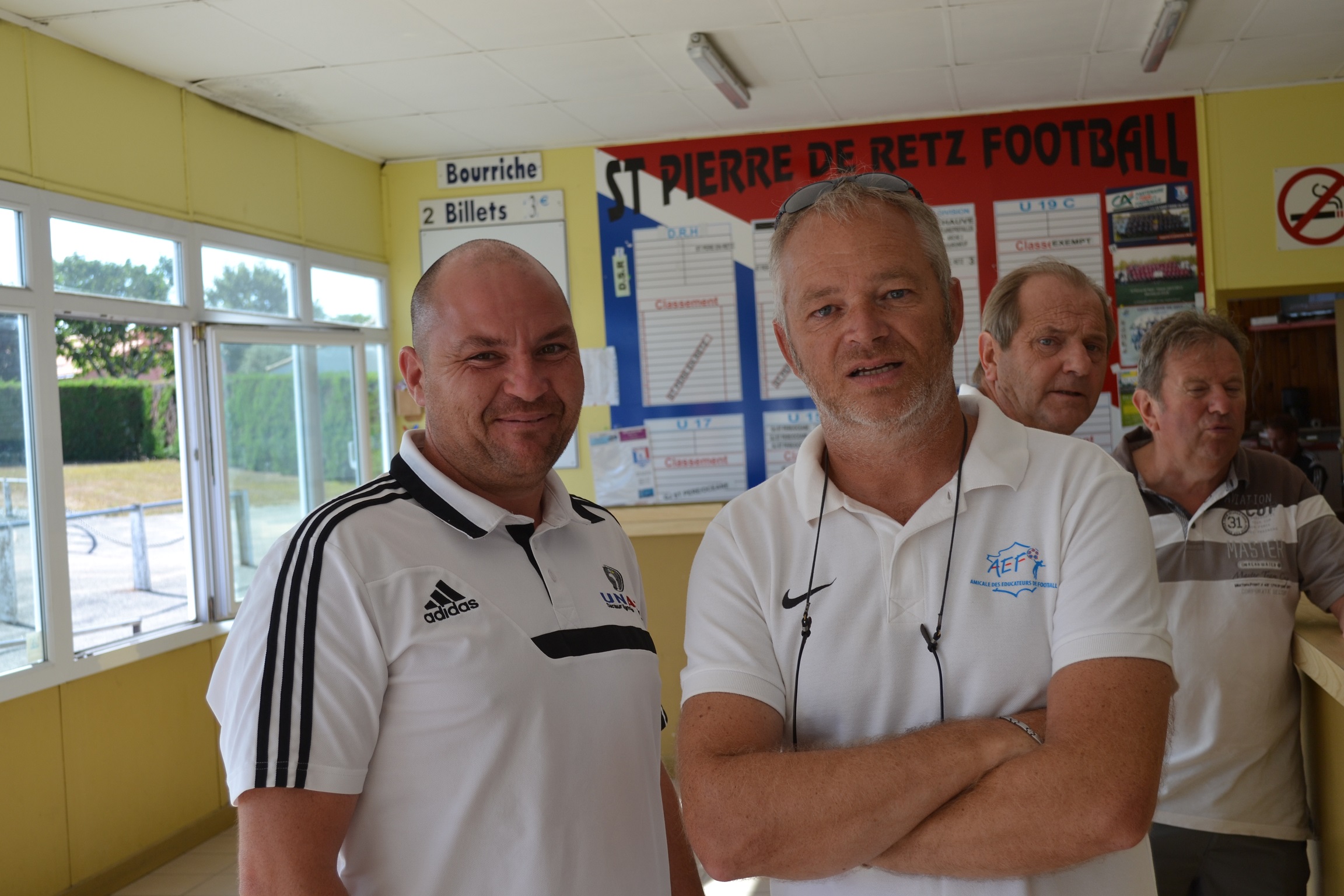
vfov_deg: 28.1
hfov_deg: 41.1
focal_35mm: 48
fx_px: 1792
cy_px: 448
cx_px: 672
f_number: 5.6
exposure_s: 1/125
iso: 125
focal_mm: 32
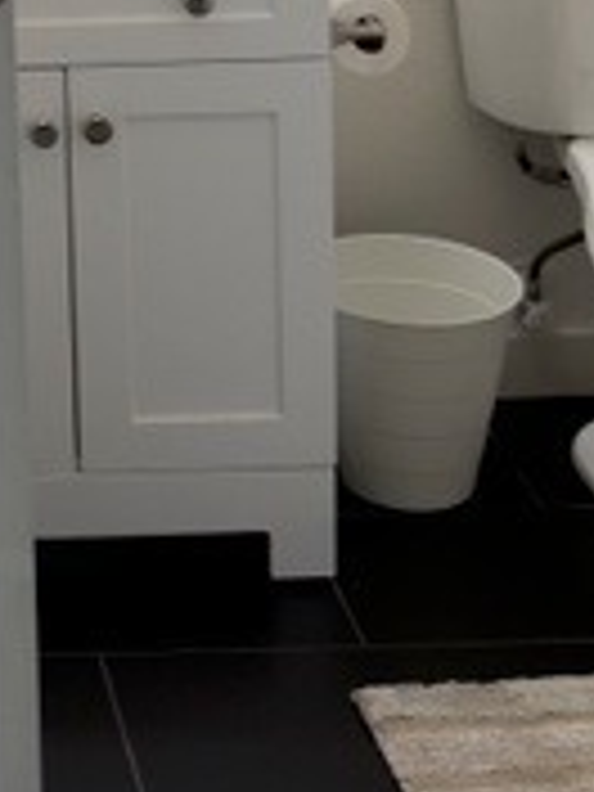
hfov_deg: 13.1
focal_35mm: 105
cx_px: -382
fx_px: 2402
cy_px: -342
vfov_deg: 17.2
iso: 160
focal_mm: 6.76
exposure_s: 1/120
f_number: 1.78
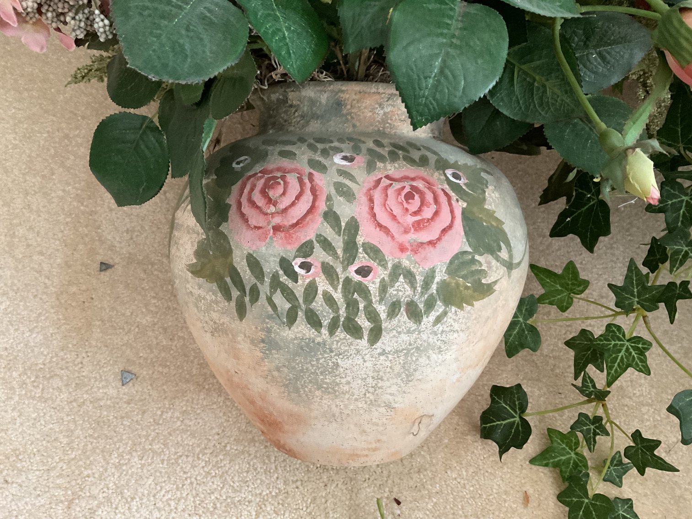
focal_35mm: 29
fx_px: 580
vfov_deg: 48.2
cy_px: 260
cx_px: 346
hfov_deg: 61.7
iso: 250
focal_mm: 3
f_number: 1.8
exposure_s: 1/60
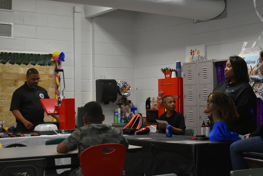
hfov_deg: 33.4
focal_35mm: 60
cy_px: 88
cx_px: 132
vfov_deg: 22.6
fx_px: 438
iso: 2800
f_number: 5
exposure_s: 1/125
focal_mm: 40
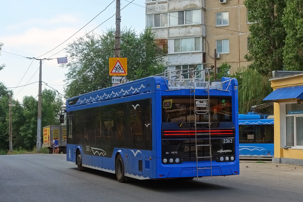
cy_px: 101
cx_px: 152
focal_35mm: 60
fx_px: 505
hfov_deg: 33.4
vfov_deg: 22.6
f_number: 5.6
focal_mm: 22.25
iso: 125
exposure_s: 1/125
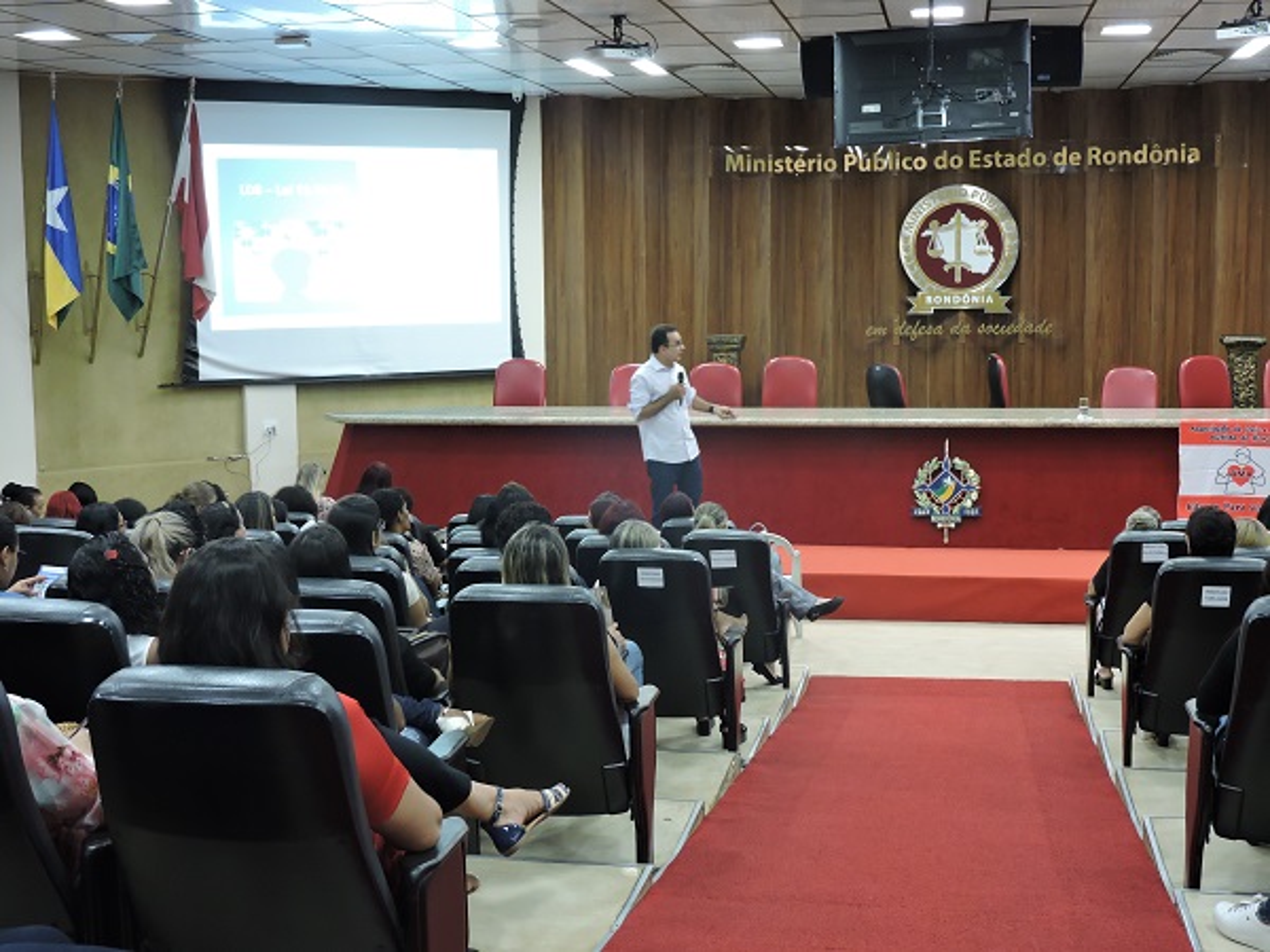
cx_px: 635
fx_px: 1724
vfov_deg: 30.9
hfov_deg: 40.4
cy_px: 476
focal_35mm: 47
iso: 500
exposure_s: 1/13
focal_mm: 8.4
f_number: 3.5
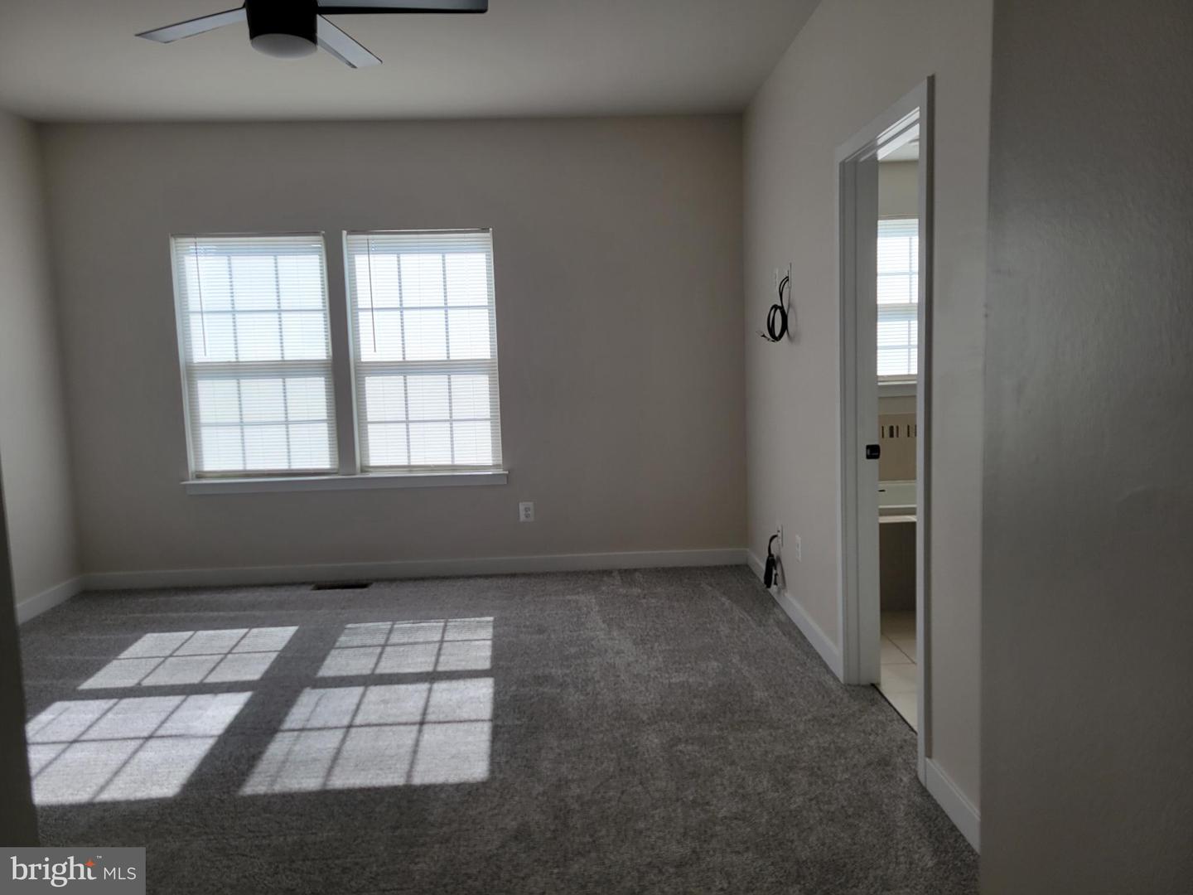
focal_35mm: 26
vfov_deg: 53.1
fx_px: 896
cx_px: 596
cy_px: 448
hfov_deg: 67.3
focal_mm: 5.4
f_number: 1.8
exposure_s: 1/354
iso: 40
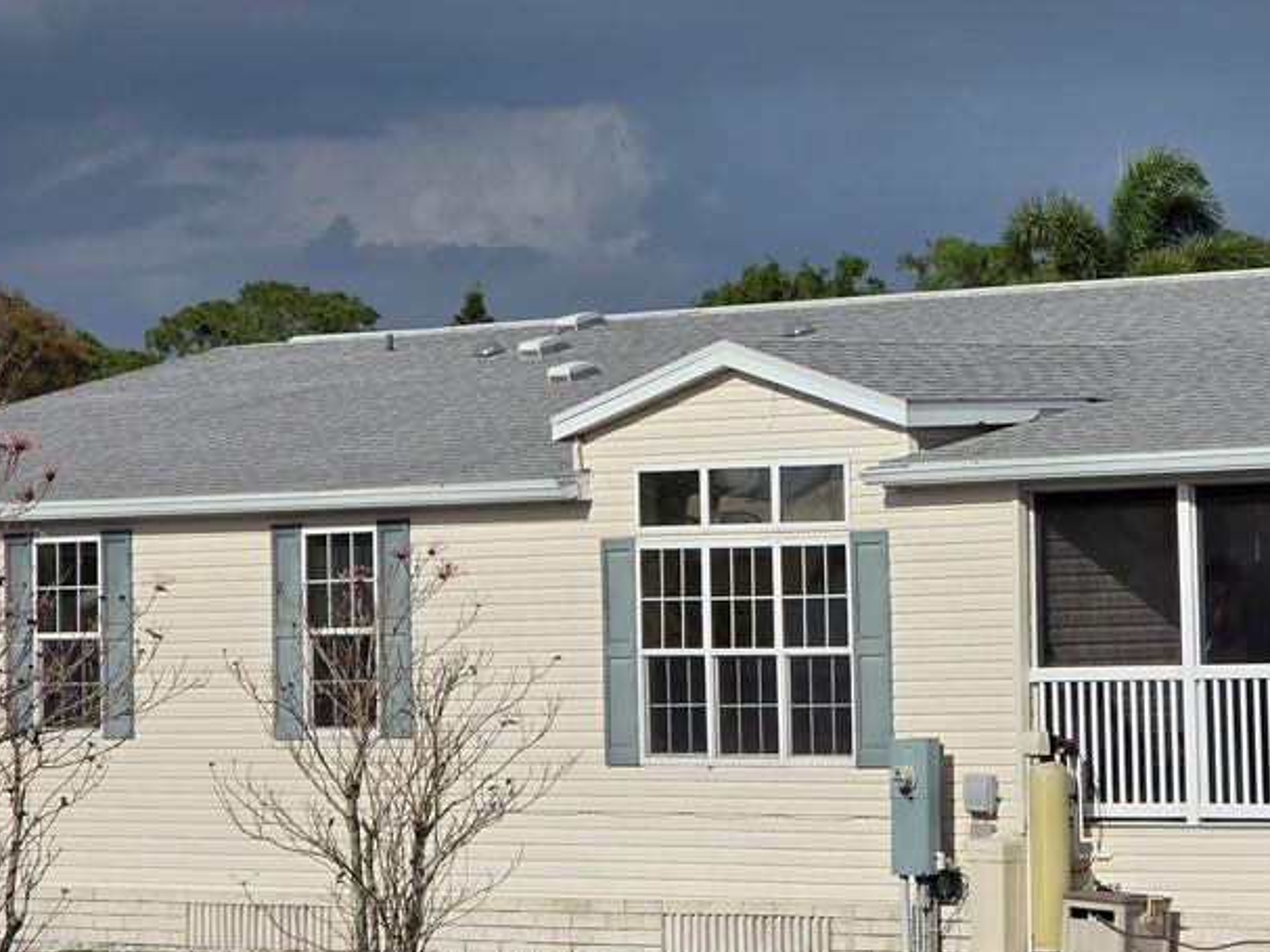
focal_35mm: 194
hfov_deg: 10.2
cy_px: 264
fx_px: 7116
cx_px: 1013
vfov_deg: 7.6
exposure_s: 1/3282
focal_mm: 18.6
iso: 64
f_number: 3.4
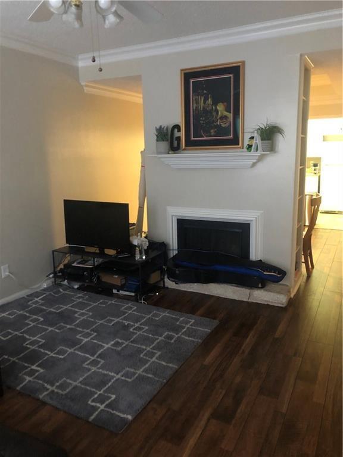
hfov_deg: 49.7
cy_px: 228
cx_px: 172
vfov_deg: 63.4
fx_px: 370
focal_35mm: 28
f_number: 1.8
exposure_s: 1/4
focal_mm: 4
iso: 100
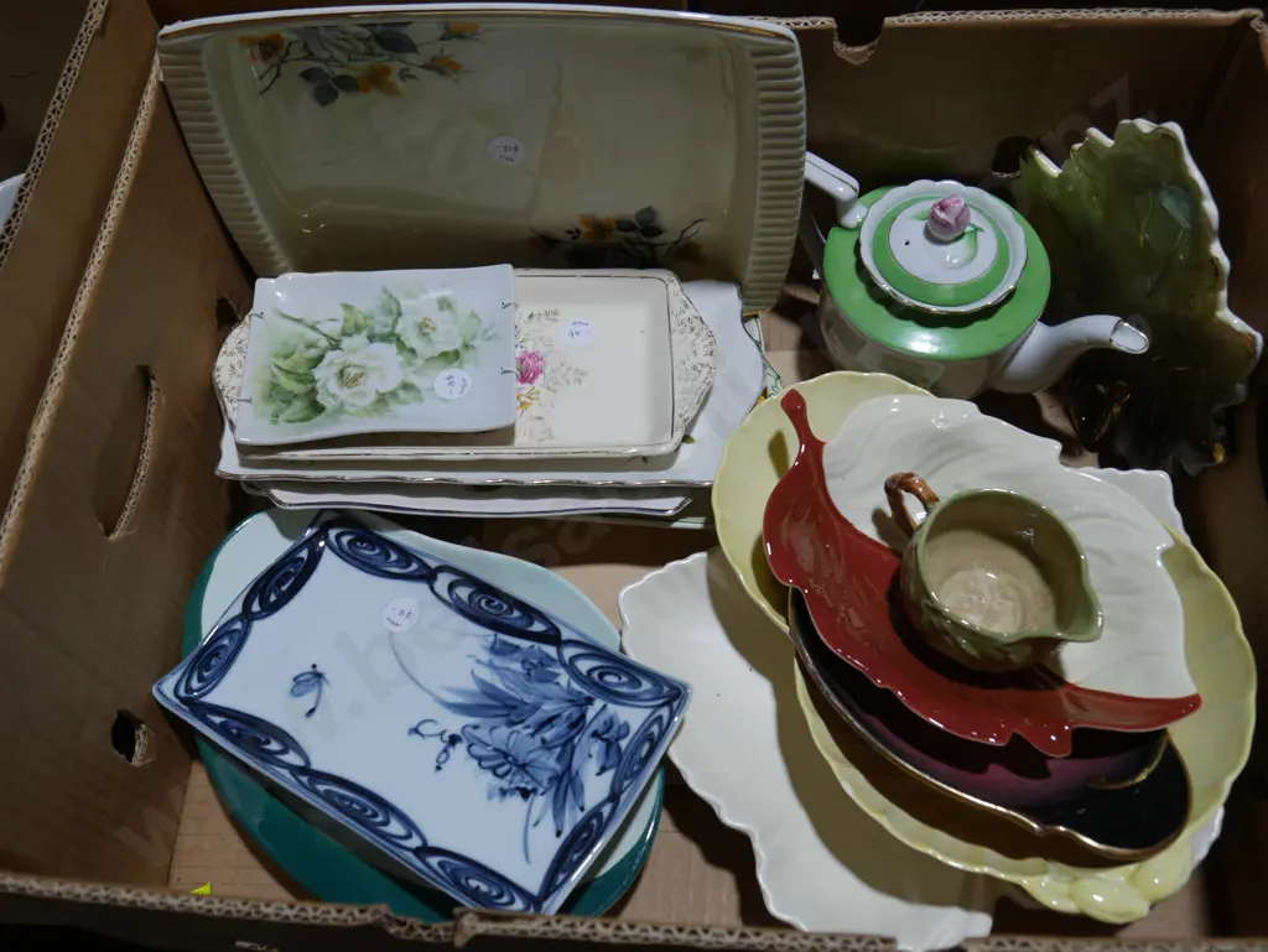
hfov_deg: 53.9
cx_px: 634
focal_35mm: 34
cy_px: 476
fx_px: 1246
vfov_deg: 41.8
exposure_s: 1/125
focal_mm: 17
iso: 200
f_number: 4.5
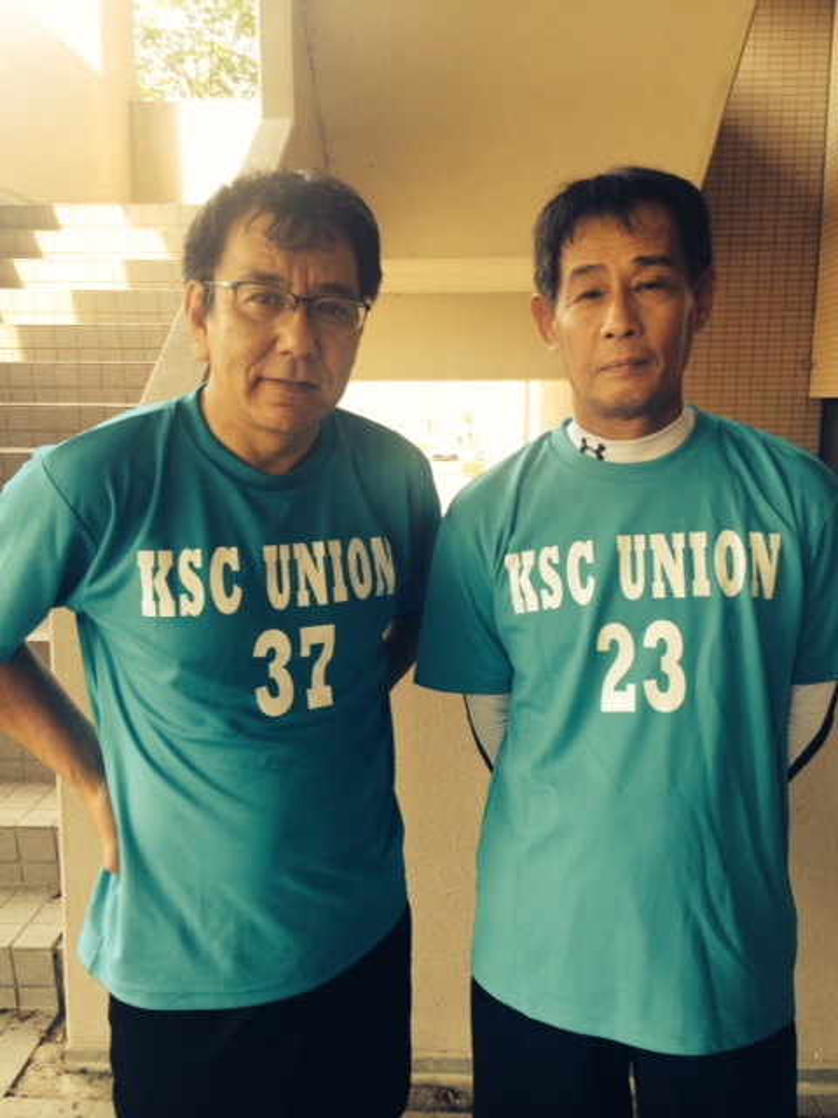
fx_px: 968
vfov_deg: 60.0
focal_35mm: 30
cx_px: 419
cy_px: 559
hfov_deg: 46.8
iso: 40
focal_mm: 4.12
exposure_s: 1/120
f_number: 2.2
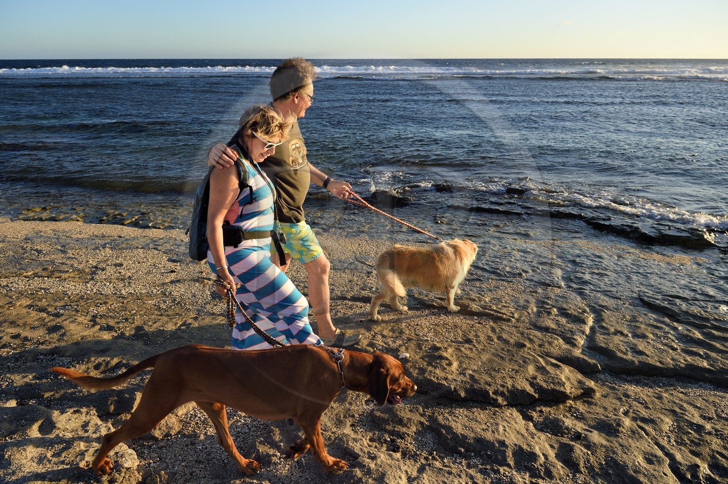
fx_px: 485
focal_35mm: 24
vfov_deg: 53.1
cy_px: 242
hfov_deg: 73.8
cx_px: 364
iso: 200
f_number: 6.3
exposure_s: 1/400
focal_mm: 24
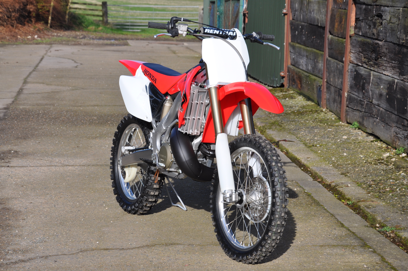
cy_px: 136
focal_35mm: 105
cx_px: 204
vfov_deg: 13.0
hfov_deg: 19.5
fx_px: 1188
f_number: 10
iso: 200
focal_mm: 70
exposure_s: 1/400
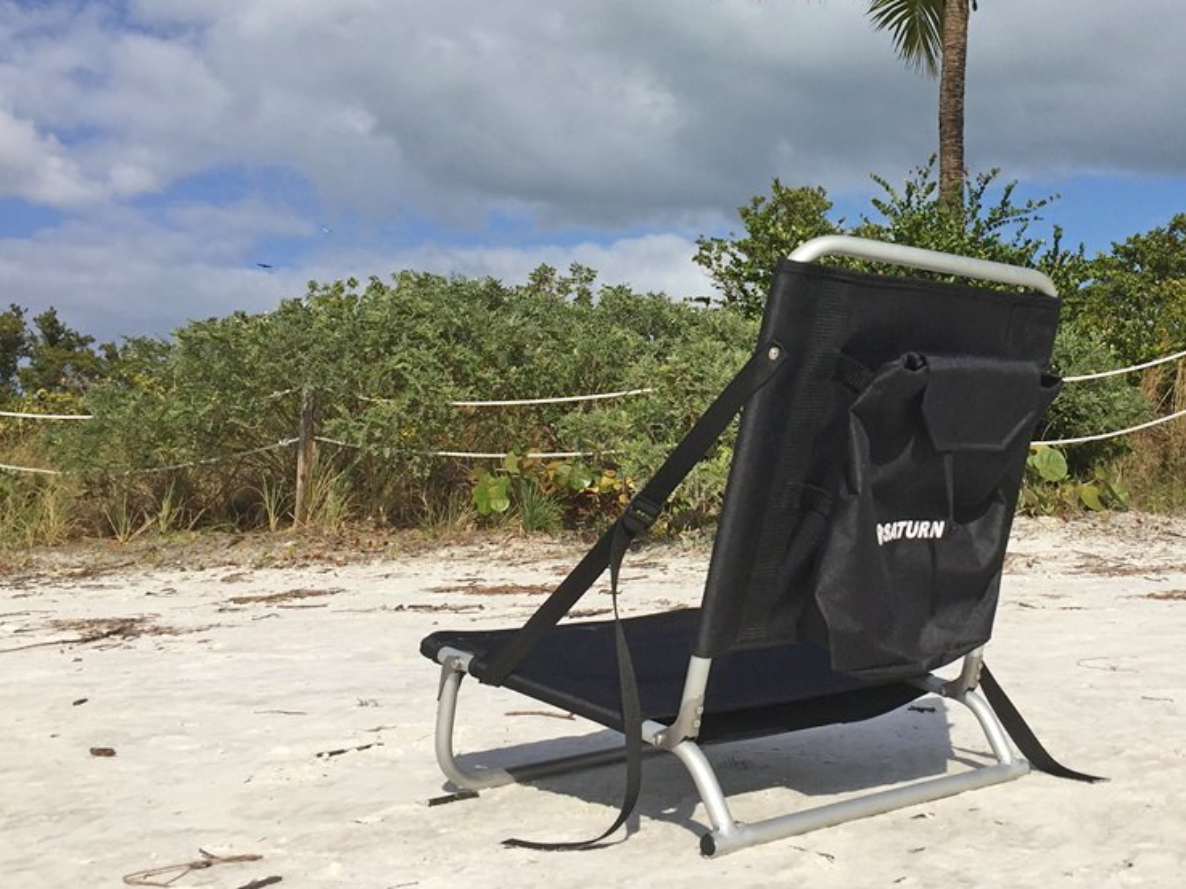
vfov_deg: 34.0
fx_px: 1438
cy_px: 301
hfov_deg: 44.2
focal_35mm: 42
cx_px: 793
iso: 32
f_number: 2.2
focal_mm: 4.15
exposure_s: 1/3968
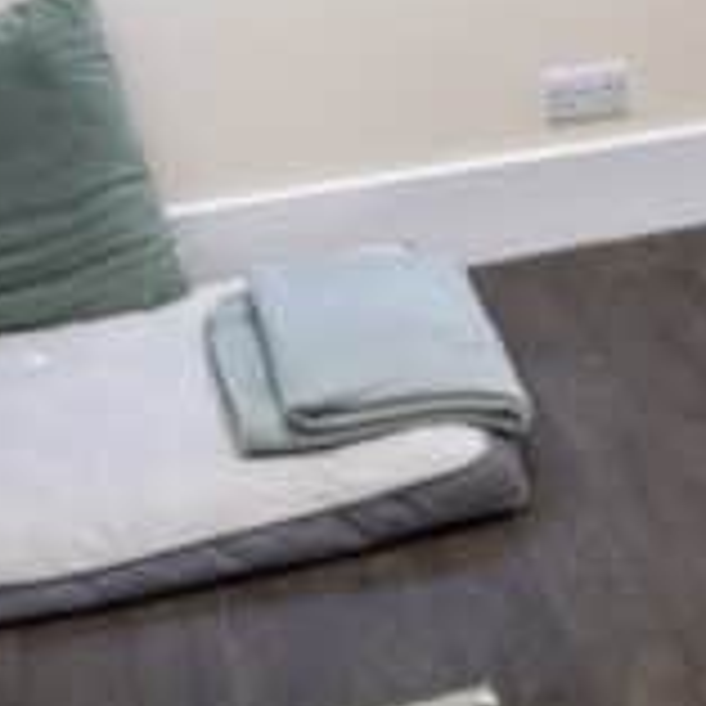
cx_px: 1007
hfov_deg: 17.0
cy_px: 115
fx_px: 2169
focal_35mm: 94
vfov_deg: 18.3
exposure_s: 1/2
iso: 125
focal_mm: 11
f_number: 10
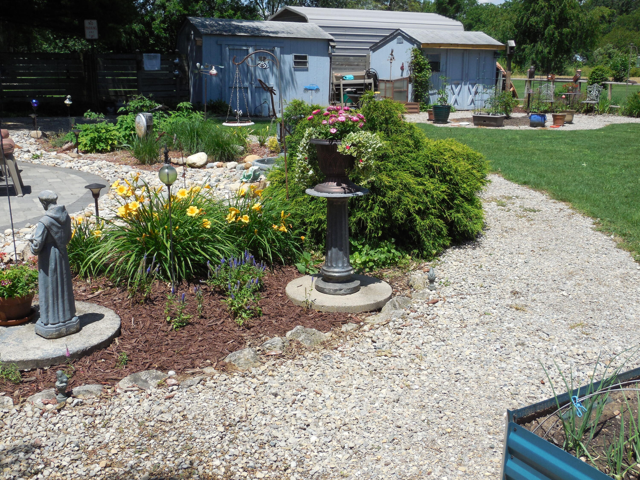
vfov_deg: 36.0
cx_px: 320
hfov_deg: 46.8
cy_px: 240
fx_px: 740
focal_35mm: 40
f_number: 3.6
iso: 125
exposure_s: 1/1250
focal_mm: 7.1
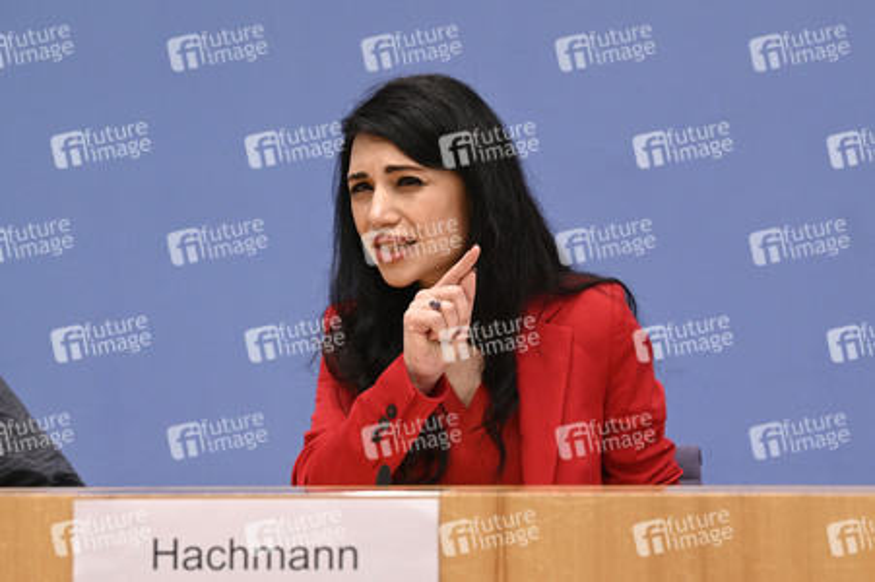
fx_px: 1992
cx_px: 438
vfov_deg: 16.6
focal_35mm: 82
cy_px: 291
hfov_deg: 24.8
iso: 4000
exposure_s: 1/500
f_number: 5.6
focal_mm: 82
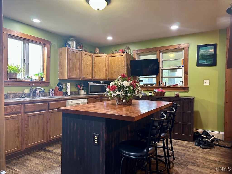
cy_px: 87
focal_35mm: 24
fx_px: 161
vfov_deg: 56.8
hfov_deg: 71.6
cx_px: 116
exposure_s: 1/60
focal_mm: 6.86
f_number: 1.78
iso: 400
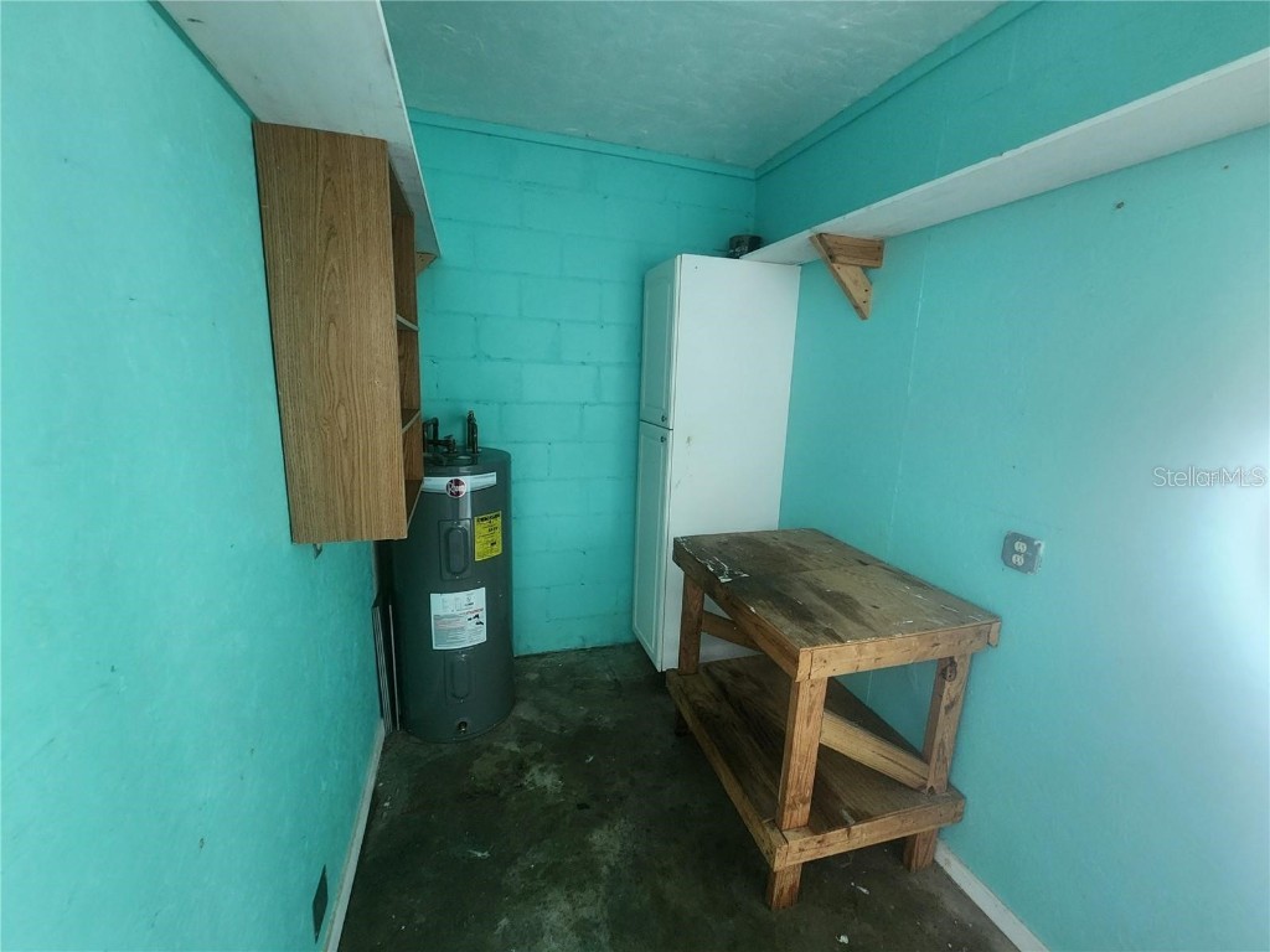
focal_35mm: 13
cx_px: 635
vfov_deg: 89.9
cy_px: 476
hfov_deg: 106.2
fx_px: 477
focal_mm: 2.2
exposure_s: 1/30
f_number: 2.2
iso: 500
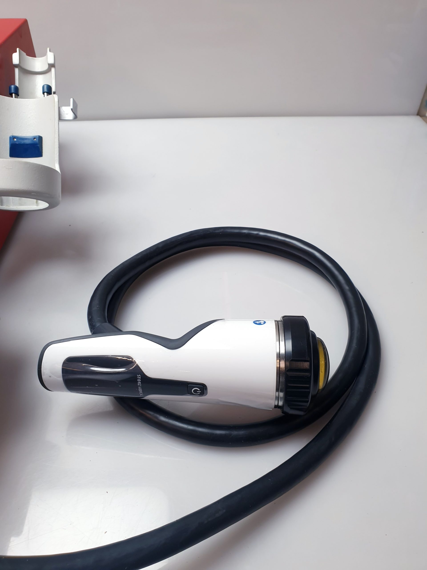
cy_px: 285
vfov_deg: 67.3
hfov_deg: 53.1
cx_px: 214
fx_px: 428
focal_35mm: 26
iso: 64
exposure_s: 1/50
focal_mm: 4.3
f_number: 2.4
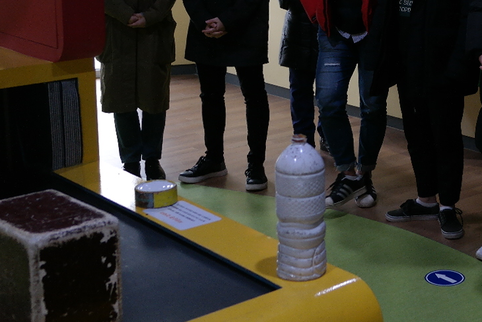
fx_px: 951
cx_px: 436
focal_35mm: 71
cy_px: 35
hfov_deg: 27.4
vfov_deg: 18.9
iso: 400
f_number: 3.5
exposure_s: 1/40
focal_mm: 20
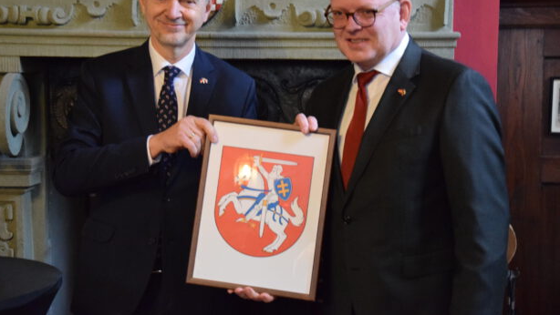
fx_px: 1188
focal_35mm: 80
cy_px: 129
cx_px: 276
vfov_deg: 15.1
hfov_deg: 26.5
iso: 6400
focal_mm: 50
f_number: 5
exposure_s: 1/50
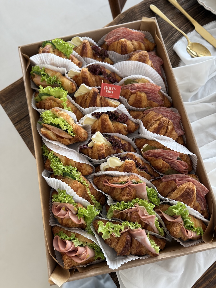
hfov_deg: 56.8
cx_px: 108
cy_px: 144
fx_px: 200
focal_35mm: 24
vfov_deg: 71.6
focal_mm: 6.76
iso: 200
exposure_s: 1/121
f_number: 1.78
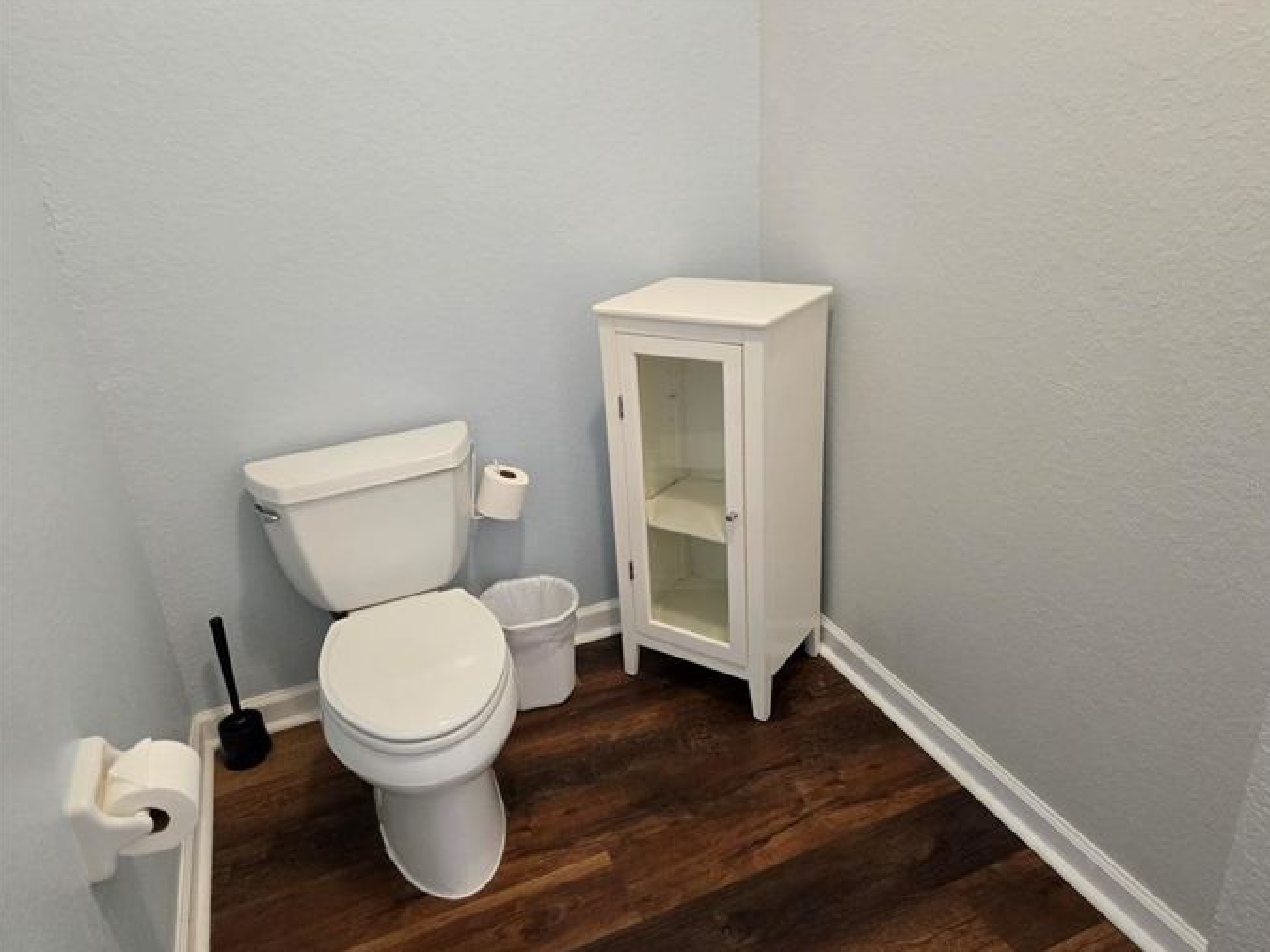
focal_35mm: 24
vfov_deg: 56.8
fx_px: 880
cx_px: 661
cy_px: 487
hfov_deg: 71.6
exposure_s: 1/120
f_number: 1.8
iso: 800
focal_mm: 5.4
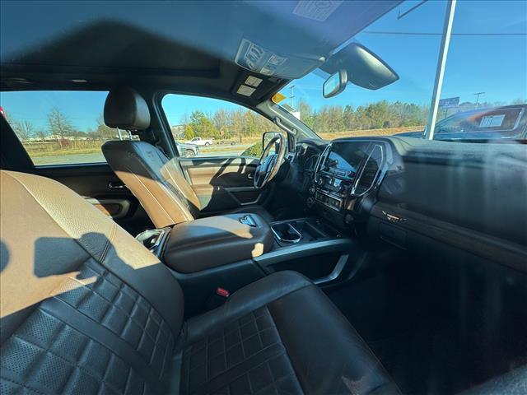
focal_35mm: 14
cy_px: 198
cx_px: 264
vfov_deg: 85.7
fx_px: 213
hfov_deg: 102.1
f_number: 2.2
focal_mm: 2.22
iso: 40
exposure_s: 1/133
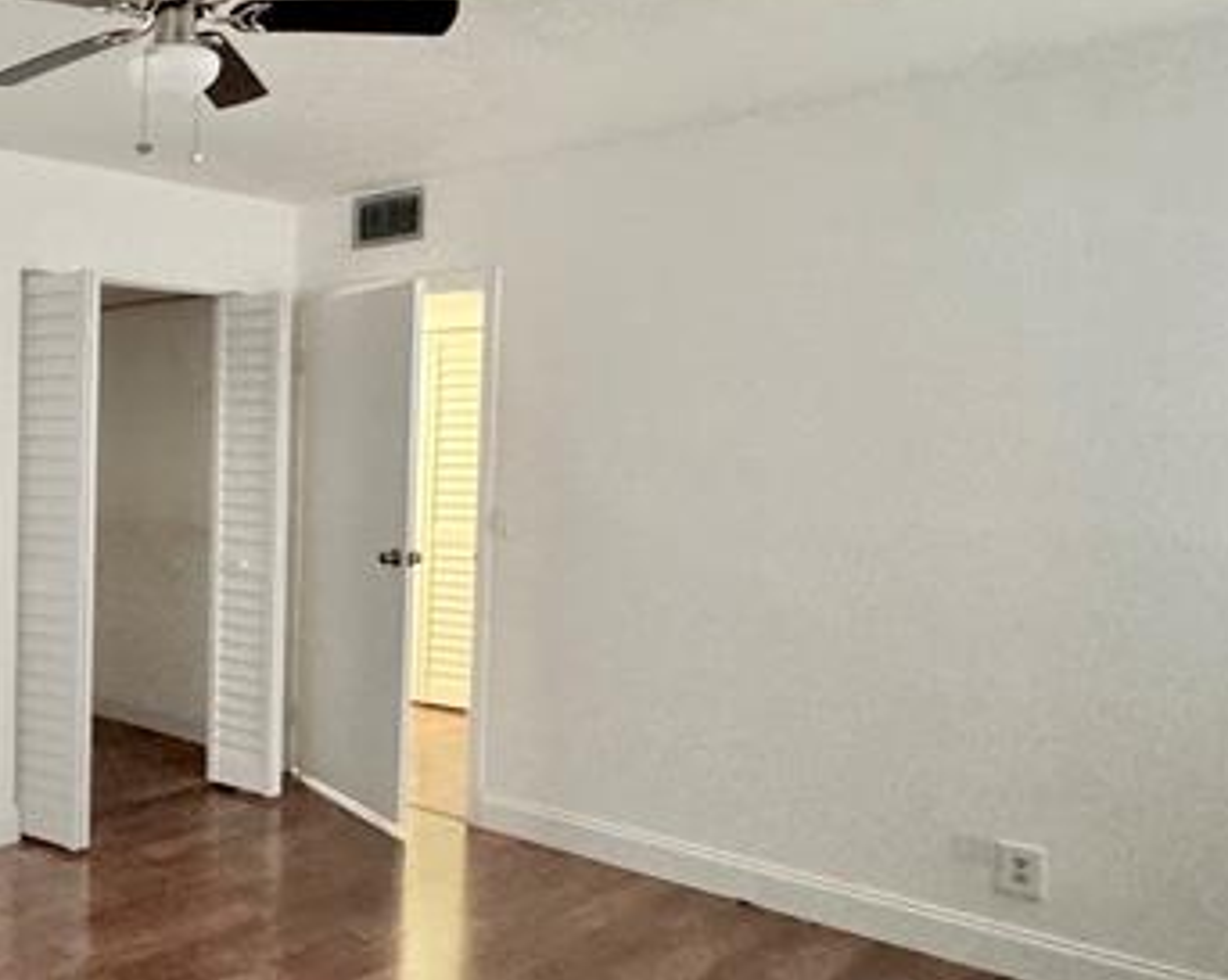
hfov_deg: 43.2
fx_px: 1162
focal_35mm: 32
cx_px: -126
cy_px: 510
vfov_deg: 45.7
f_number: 2.2
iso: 1000
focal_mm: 2.22
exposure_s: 1/40
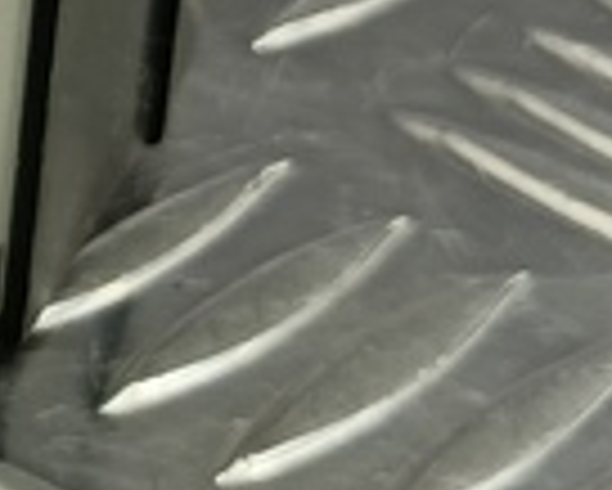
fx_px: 3063
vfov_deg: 8.8
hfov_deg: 9.7
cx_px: -1008
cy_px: -405
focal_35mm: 169
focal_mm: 4.11
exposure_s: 1/50
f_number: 1.6
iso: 132
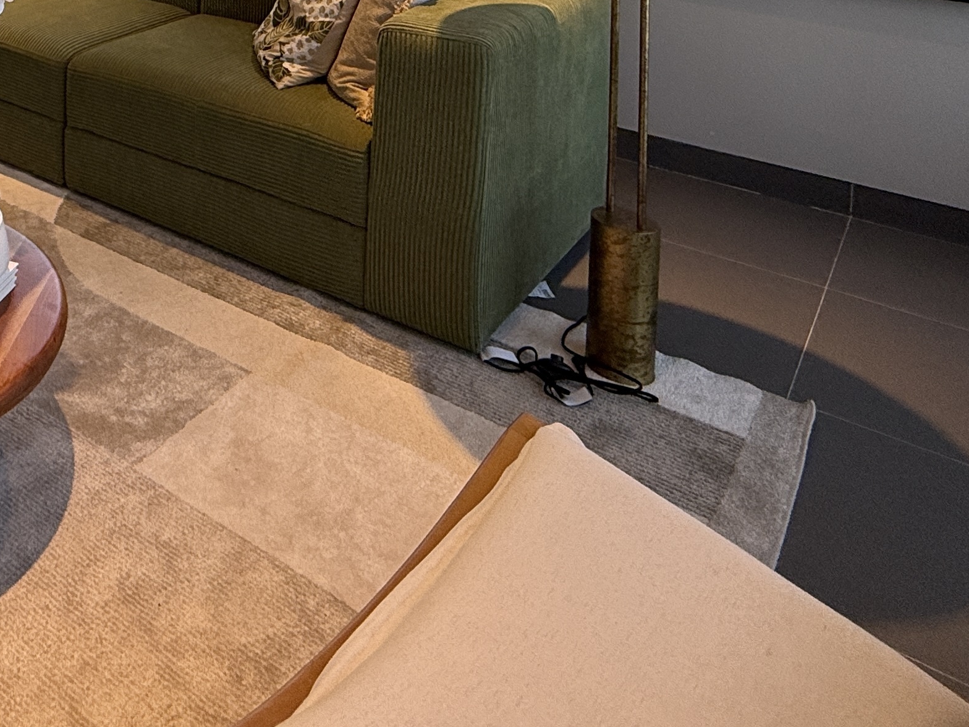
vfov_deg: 31.9
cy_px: -178
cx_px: 33
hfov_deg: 44.8
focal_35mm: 36
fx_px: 1008
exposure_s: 1/139
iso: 64
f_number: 2.2
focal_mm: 2.22
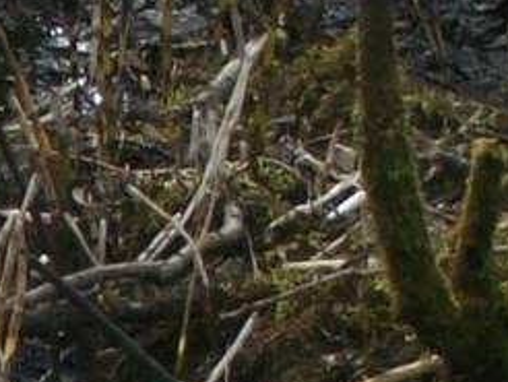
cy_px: 925
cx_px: -985
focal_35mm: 565
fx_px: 8300
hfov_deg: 3.4
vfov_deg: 2.6
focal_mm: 14.3
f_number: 4.3
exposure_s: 1/137
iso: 80
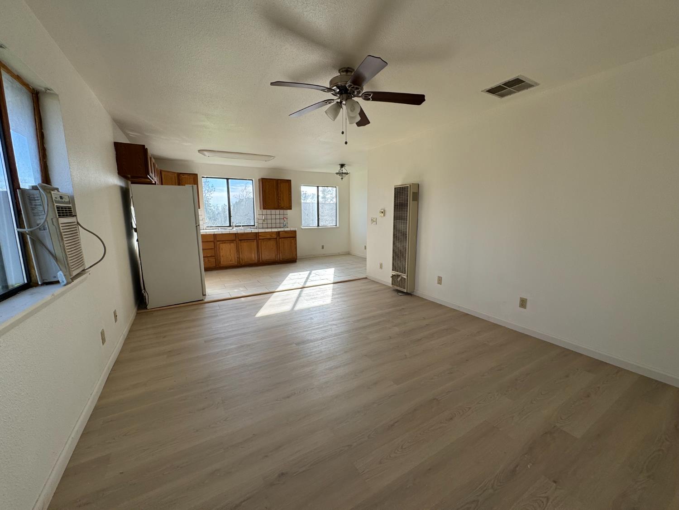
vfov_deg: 85.7
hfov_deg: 102.1
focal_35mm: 14
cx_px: 340
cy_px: 255
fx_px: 275
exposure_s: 1/316
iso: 40
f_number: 2.2
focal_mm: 2.22
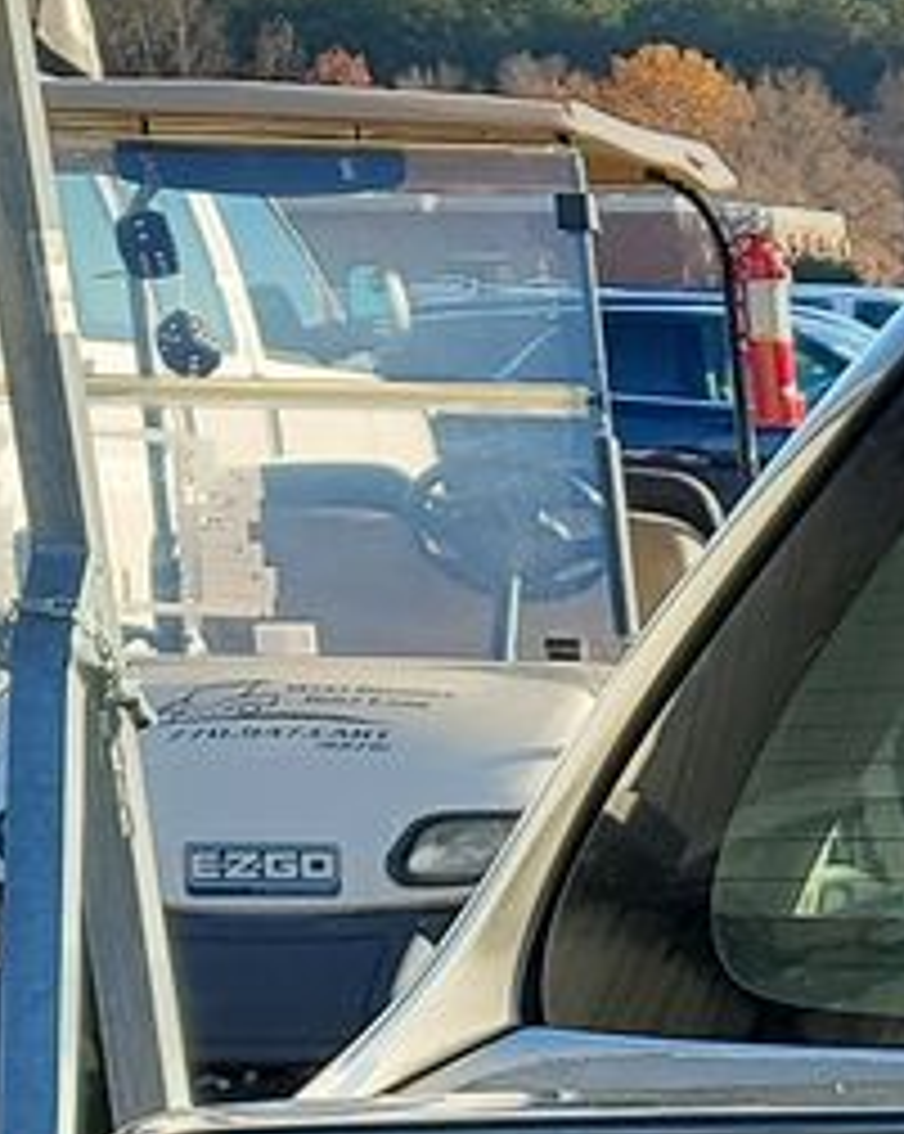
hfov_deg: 9.2
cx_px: 2244
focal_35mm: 149
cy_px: 2102
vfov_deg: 11.9
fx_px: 4992
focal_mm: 6.7
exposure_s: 1/137
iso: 50
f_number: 1.8
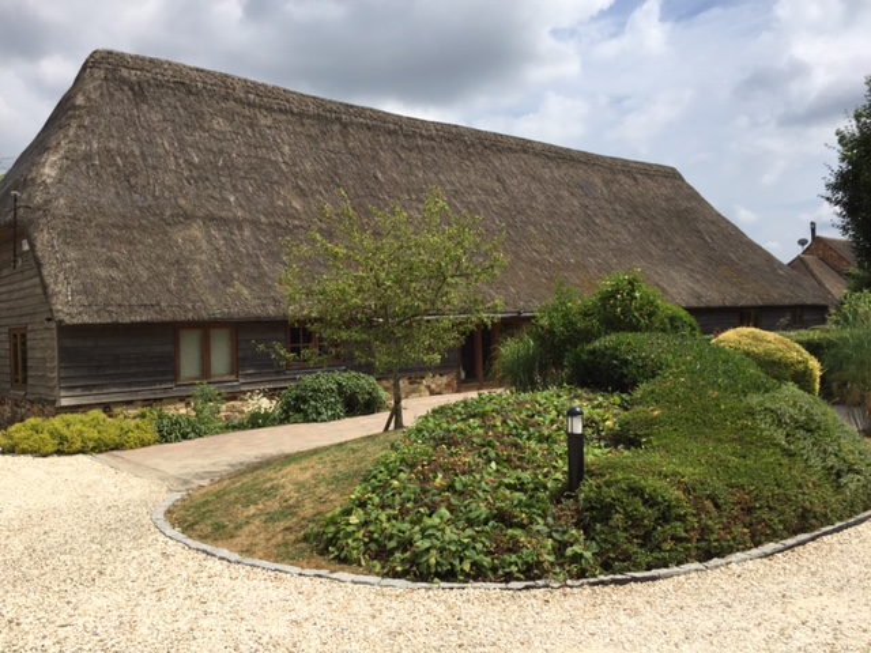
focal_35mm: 29
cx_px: 436
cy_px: 326
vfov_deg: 48.2
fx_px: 730
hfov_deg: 61.7
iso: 32
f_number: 2.2
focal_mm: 4.15
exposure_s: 1/3049
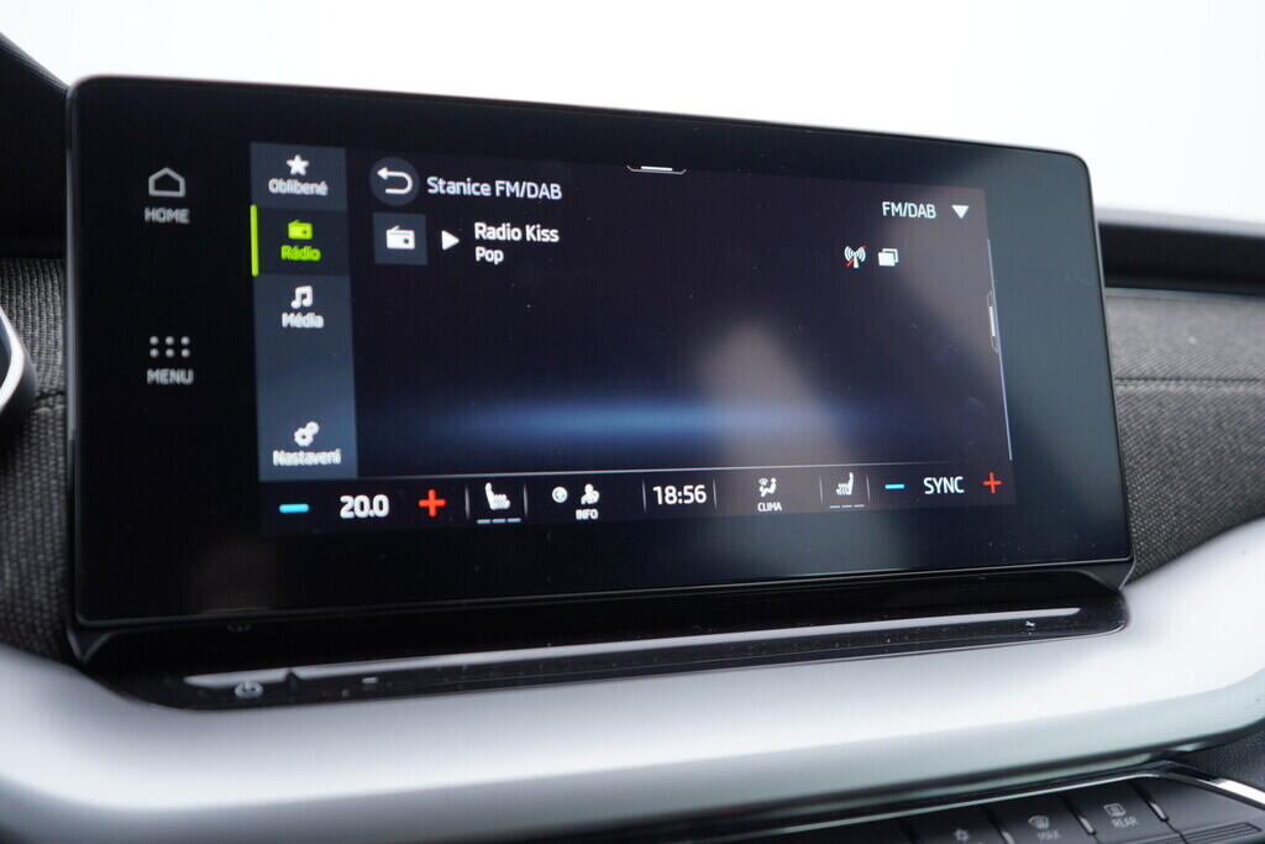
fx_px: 1265
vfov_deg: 36.9
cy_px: 422
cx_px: 632
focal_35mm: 36
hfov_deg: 53.1
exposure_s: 1/40
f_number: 3.2
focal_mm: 24
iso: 125
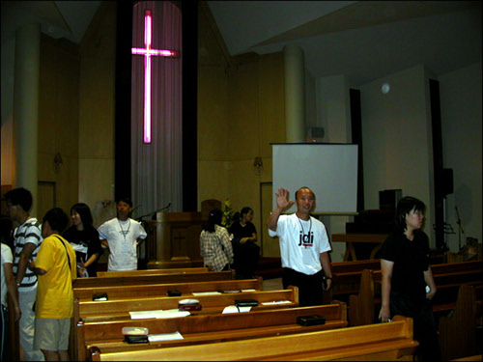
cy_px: 181
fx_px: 530
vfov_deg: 37.7
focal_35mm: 38
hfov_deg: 49.0
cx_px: 242
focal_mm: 7.85
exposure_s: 1/60
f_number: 2.6
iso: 100
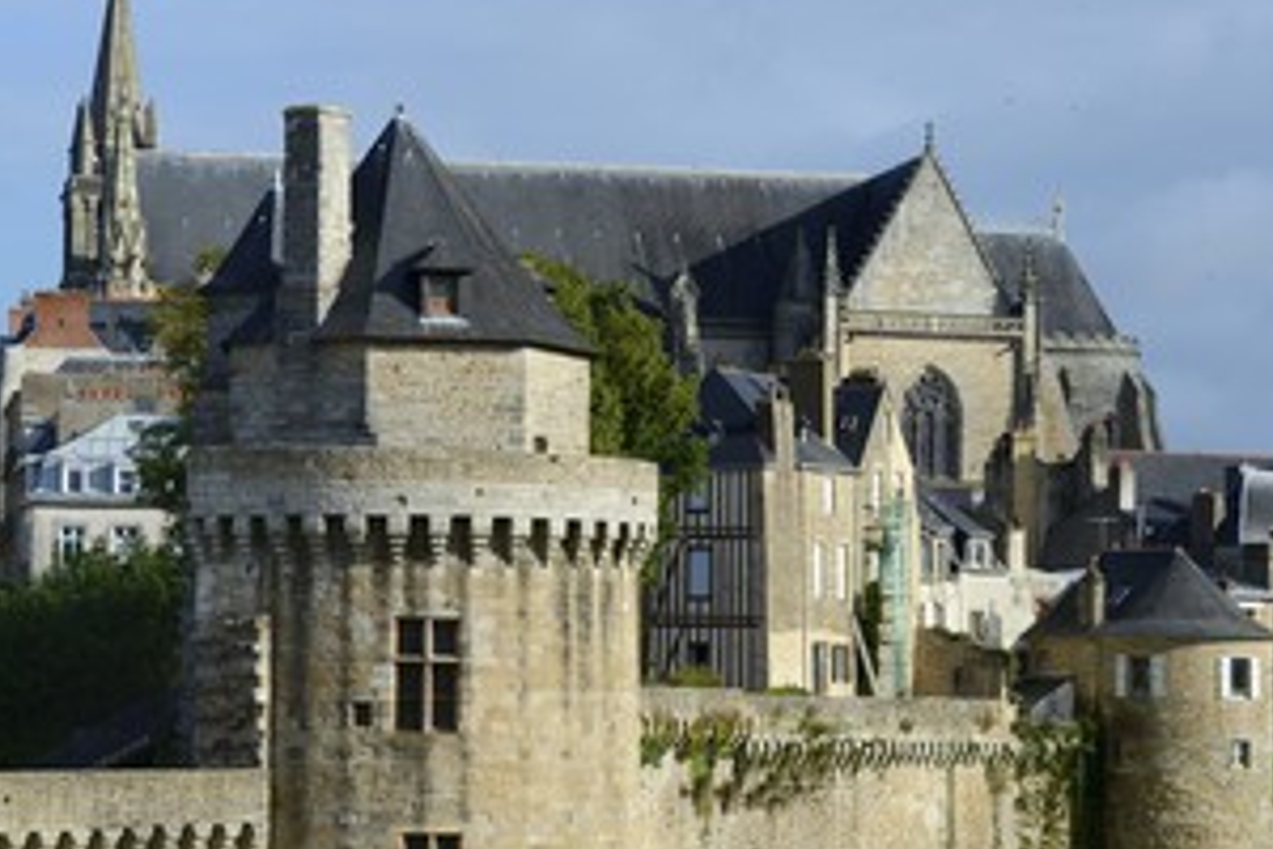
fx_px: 4703
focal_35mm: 133
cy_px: 399
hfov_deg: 15.4
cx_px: 530
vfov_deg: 10.3
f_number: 14
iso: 200
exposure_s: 1/200
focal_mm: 95
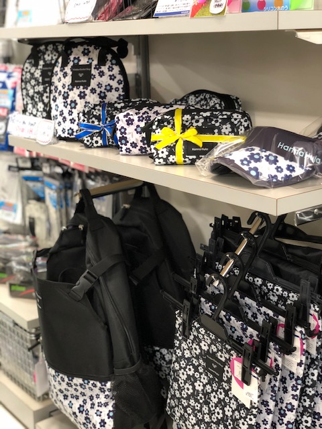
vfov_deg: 36.8
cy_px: 214
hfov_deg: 28.0
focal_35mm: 52
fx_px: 645
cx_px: 161
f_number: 2.4
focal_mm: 6
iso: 160
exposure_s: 1/33
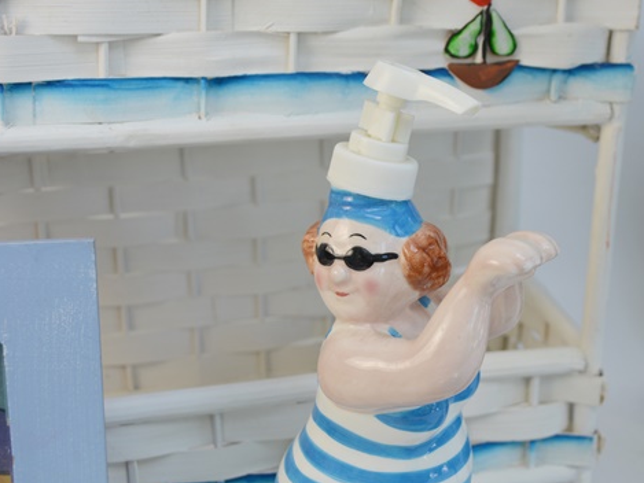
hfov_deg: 32.6
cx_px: 397
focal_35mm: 59
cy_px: 242
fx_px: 1098
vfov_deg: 24.8
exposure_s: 1/125
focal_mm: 32
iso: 200
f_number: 5.6
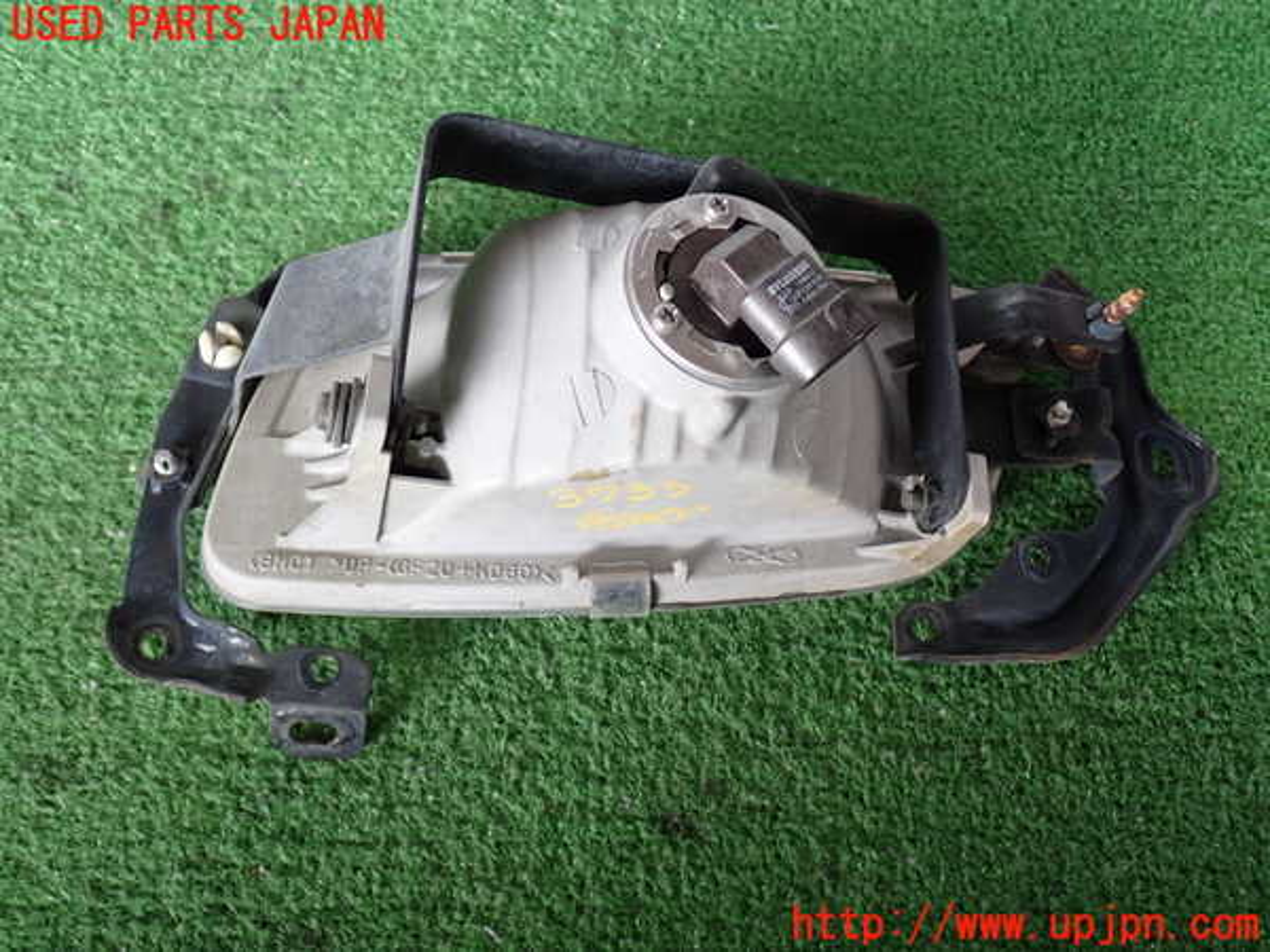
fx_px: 1321
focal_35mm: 36
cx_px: 635
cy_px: 476
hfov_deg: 51.4
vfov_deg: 39.7
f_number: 2.5
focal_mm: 6.37
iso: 200
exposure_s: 1/40
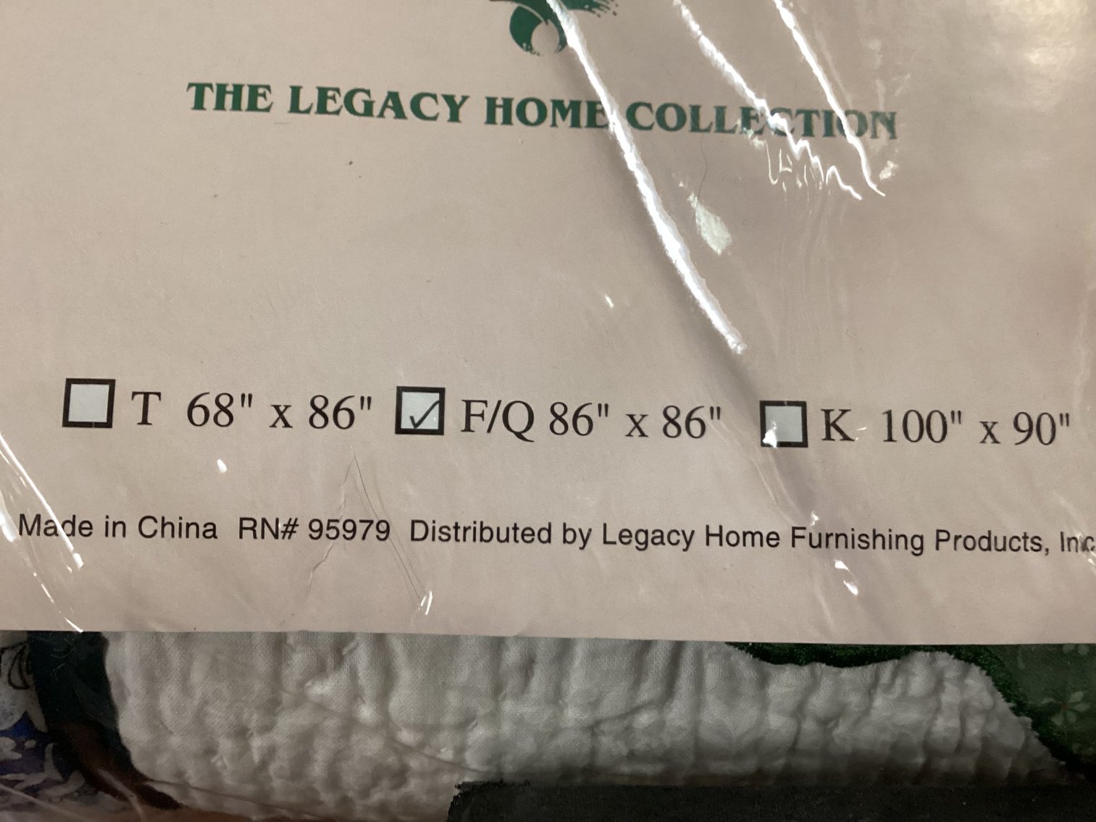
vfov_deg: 45.4
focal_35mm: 31
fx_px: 982
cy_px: 411
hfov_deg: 58.3
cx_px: 548
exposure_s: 1/40
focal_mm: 3.3
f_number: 2.4
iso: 250
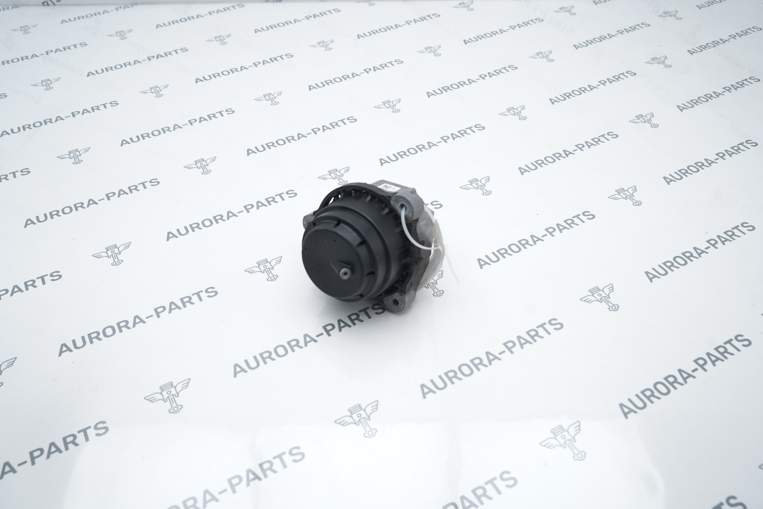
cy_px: 254
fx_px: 657
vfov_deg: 42.3
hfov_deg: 60.3
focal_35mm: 31
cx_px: 382
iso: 500
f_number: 6.3
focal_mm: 31
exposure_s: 1/125
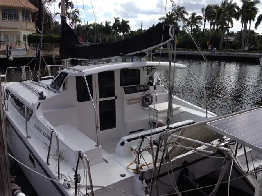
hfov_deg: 55.4
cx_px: 131
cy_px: 98
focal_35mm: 33
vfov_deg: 42.9
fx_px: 250
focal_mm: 4.12
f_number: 2.4
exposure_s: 1/1595
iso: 50
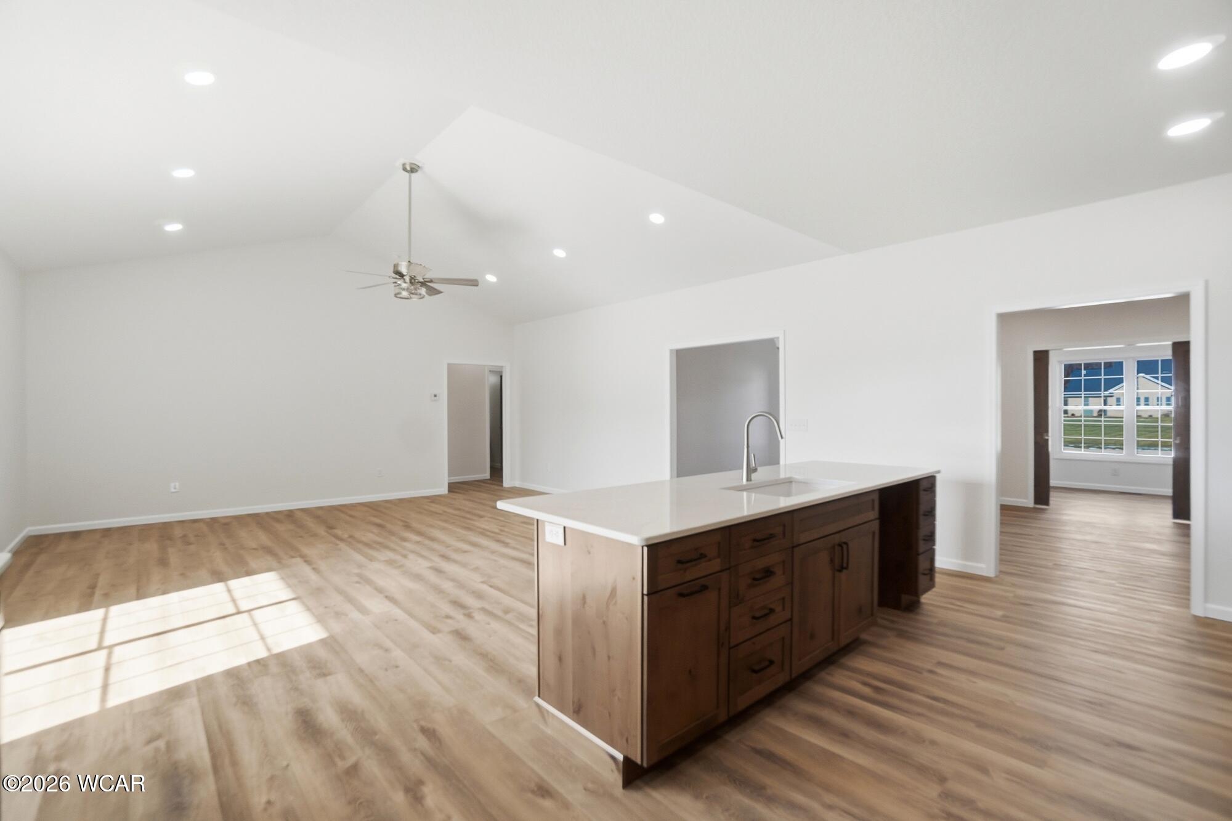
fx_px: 513
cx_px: 616
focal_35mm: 15
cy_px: 410
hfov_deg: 100.4
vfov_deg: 77.3
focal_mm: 10
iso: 125
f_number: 5.6
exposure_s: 1/500
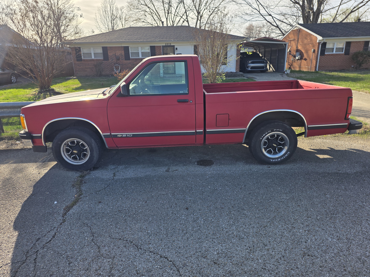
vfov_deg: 58.9
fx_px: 246
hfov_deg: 73.9
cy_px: 138
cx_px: 185
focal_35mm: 23
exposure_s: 1/4434
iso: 80
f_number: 1.7
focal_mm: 6.25
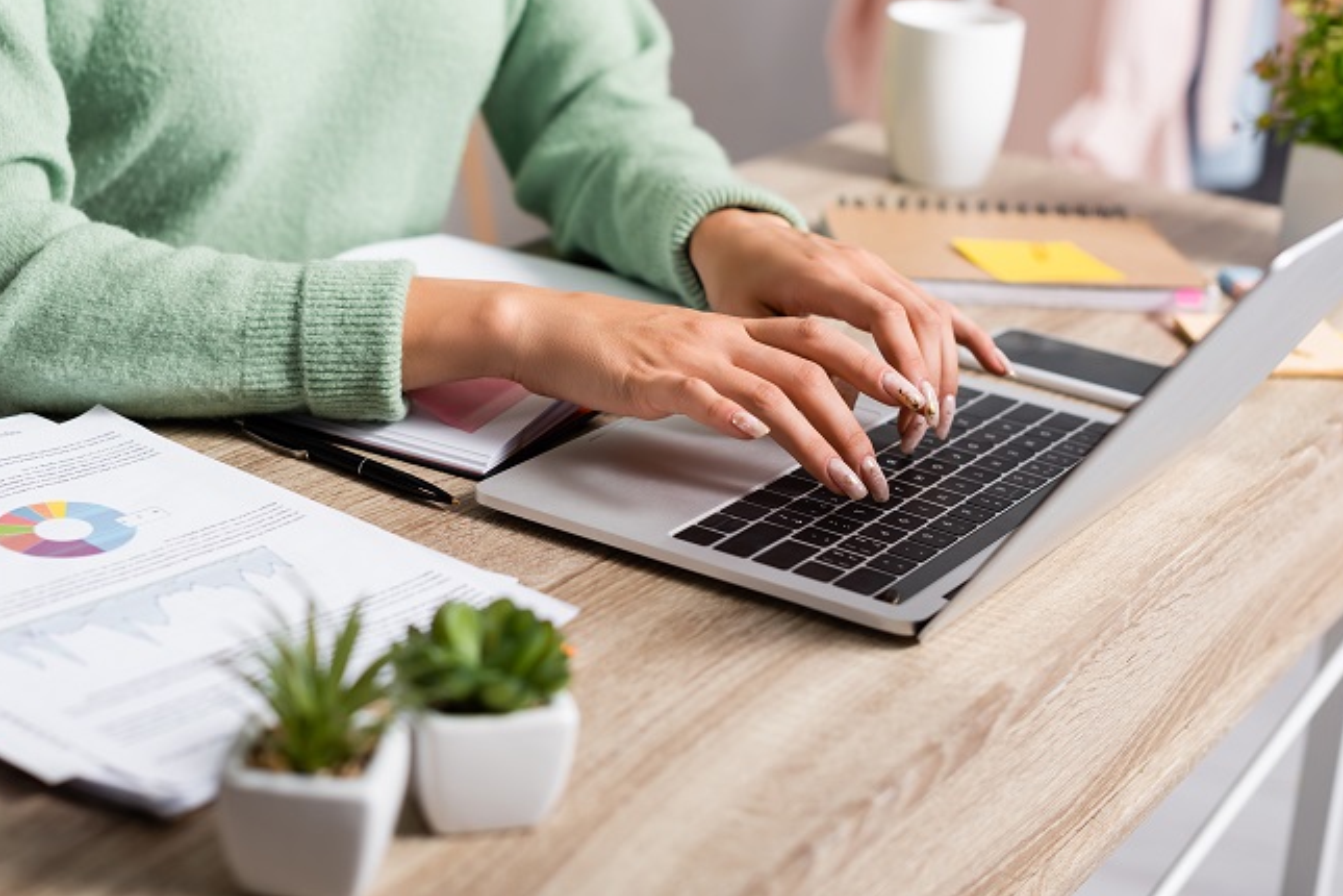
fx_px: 2313
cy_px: 355
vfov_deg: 21.9
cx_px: 573
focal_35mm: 62
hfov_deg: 32.3
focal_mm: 50
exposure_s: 1/200
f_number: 3.5
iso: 80
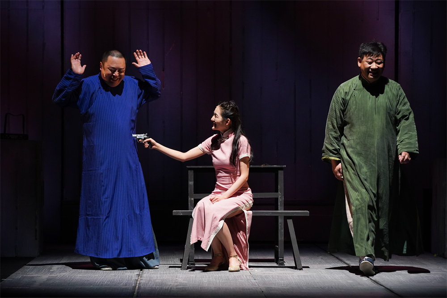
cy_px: 149
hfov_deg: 14.7
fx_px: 1738
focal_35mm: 140
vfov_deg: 9.8
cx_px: 224
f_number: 5.6
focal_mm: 140
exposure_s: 1/250
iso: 3200
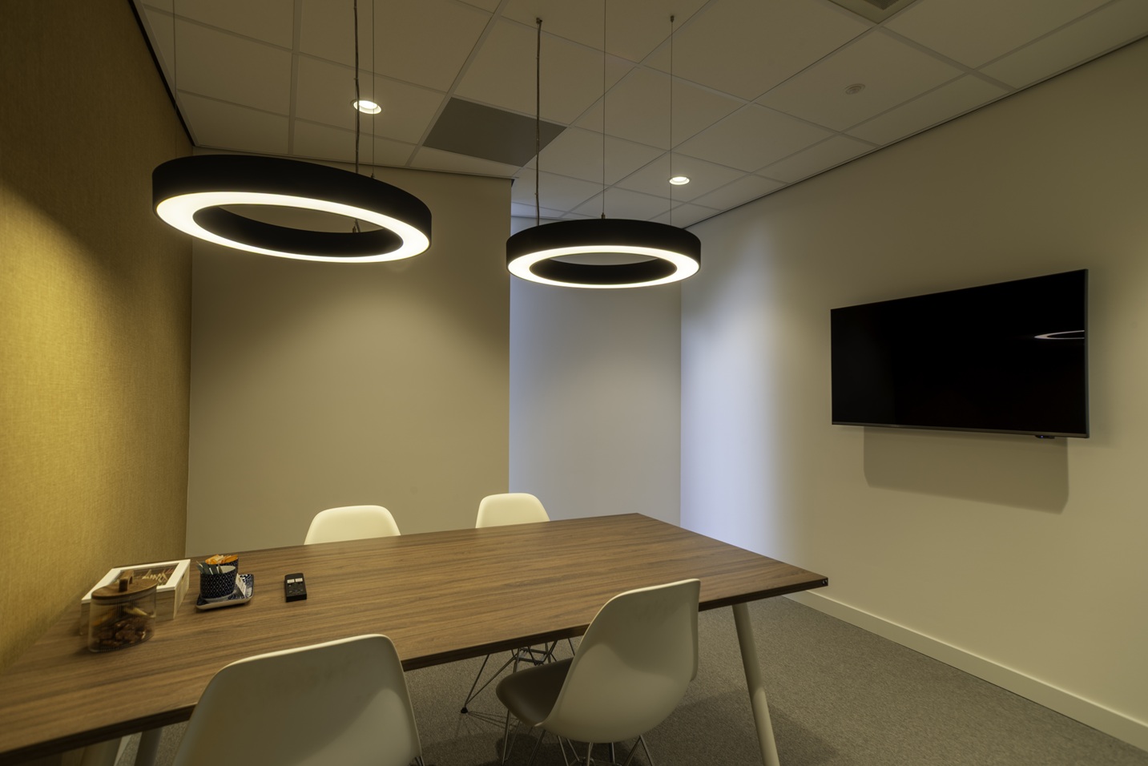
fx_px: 574
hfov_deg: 90.0
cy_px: 383
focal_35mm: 18
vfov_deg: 67.4
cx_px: 574
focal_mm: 18
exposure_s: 1/20
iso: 100
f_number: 11
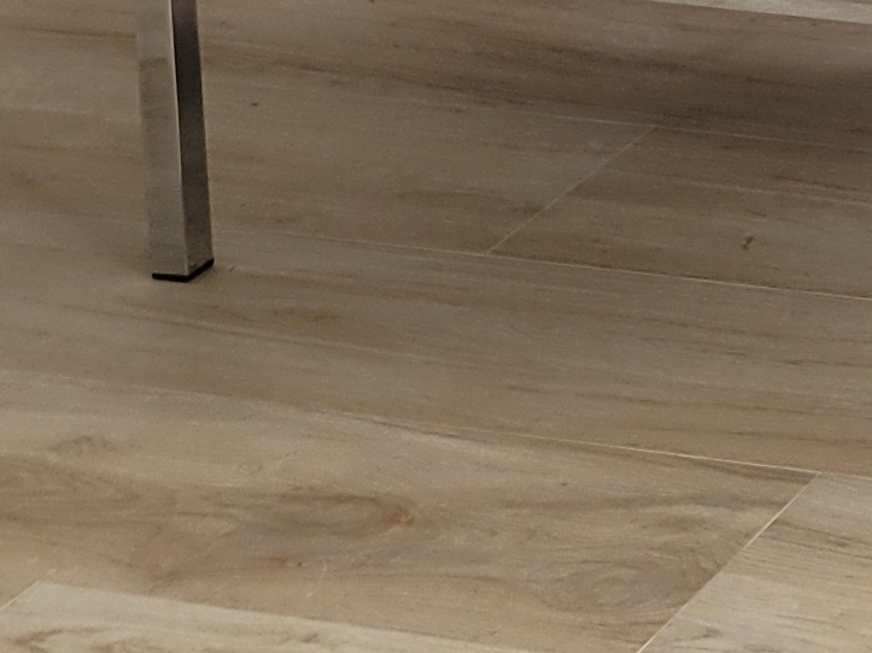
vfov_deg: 9.3
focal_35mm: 145
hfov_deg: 11.7
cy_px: -853
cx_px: 1939
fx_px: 3652
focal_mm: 5.4
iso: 80
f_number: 1.8
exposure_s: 1/100
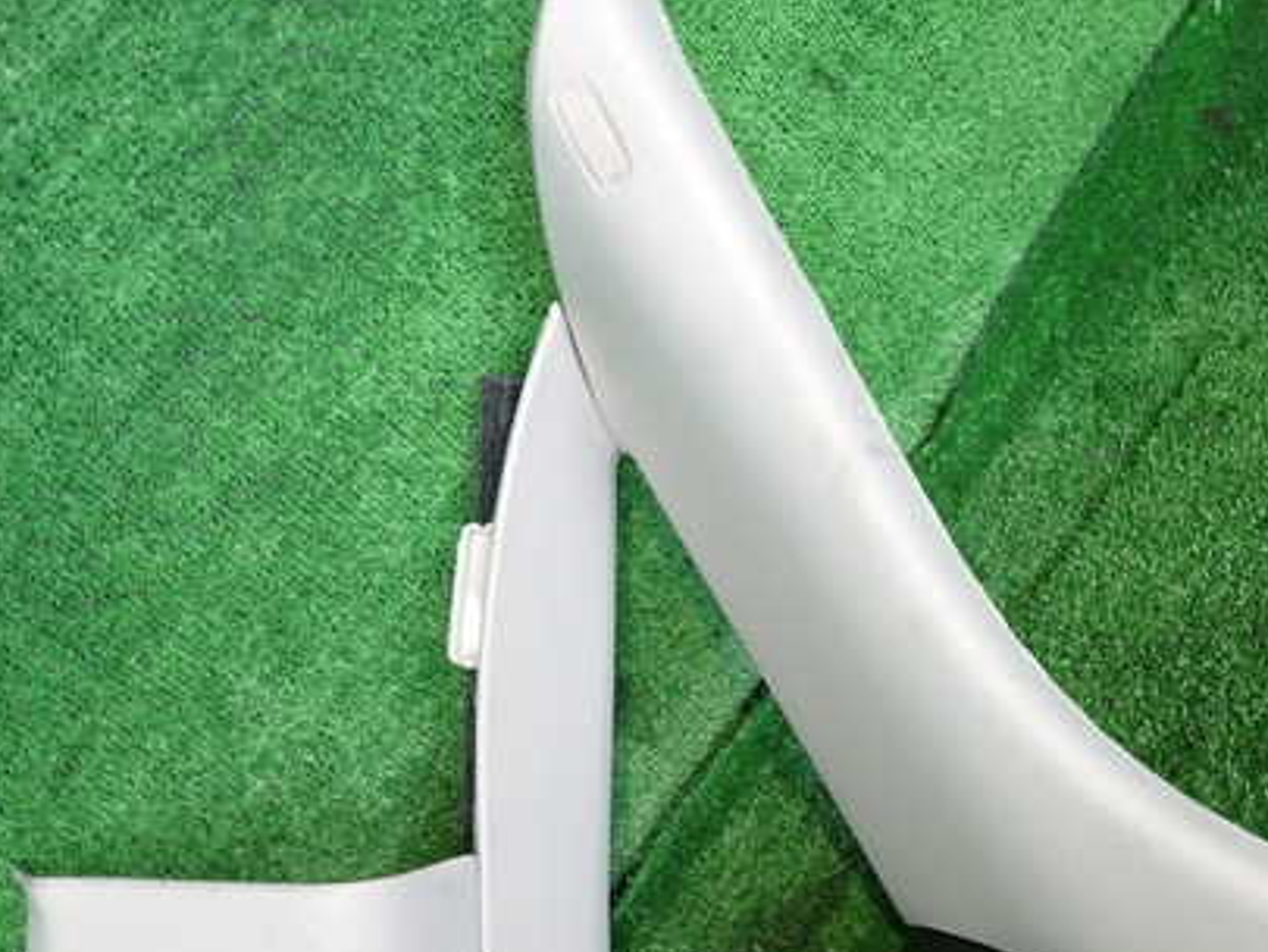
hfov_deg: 50.0
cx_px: 720
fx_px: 1356
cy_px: 576
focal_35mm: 37
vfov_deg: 38.5
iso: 200
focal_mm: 4.5
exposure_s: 1/40
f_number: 2
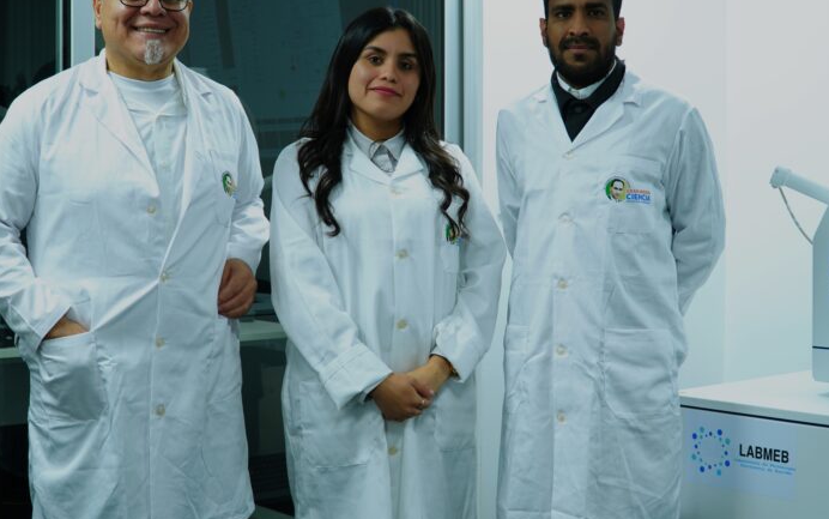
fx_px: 1188
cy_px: 218
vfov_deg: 24.6
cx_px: 414
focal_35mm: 53
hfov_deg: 38.5
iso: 200
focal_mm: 31
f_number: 4
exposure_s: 1/50
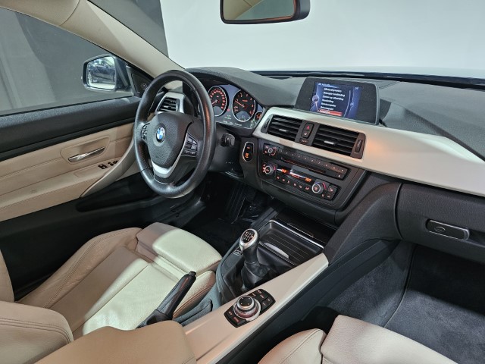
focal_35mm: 23
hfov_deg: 73.9
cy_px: 182
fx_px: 322
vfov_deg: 58.9
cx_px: 242
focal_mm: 6.3
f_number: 1.7
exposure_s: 1/40
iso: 320
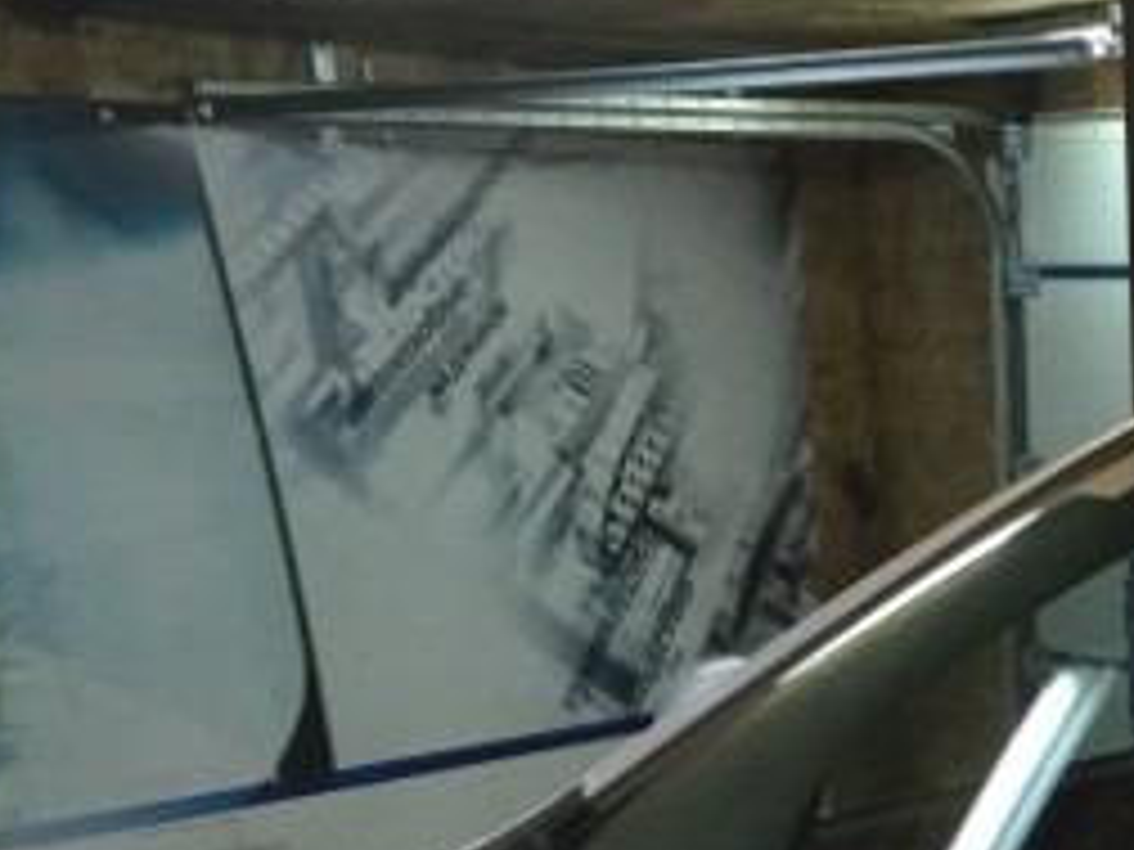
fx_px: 3014
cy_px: 1246
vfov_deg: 15.0
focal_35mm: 92
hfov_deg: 20.2
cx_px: 1310
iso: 125
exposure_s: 1/33
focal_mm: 4.15
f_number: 2.2
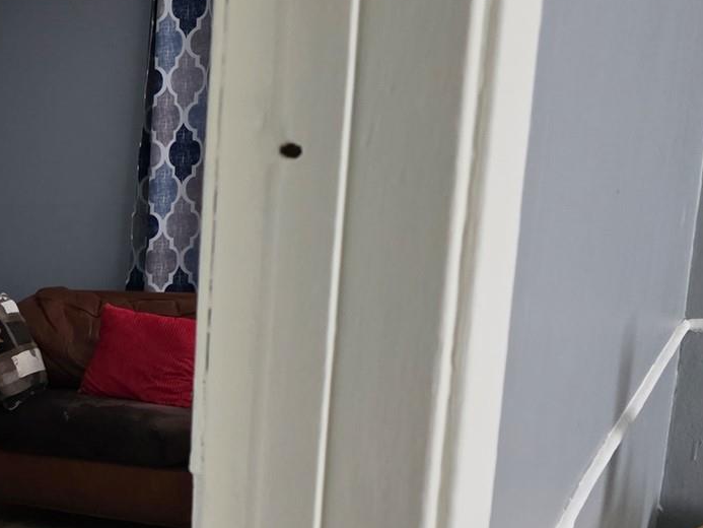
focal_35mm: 68
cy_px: 488
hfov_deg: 24.1
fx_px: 1381
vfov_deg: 21.1
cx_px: -273
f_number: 1.7
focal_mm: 6.3
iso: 1600
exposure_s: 1/55.3
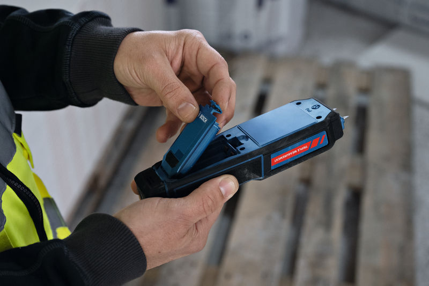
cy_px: 143
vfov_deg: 22.6
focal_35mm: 60
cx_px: 214
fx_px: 715
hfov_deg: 33.4
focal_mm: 60
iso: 3200
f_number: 5.6
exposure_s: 1/80
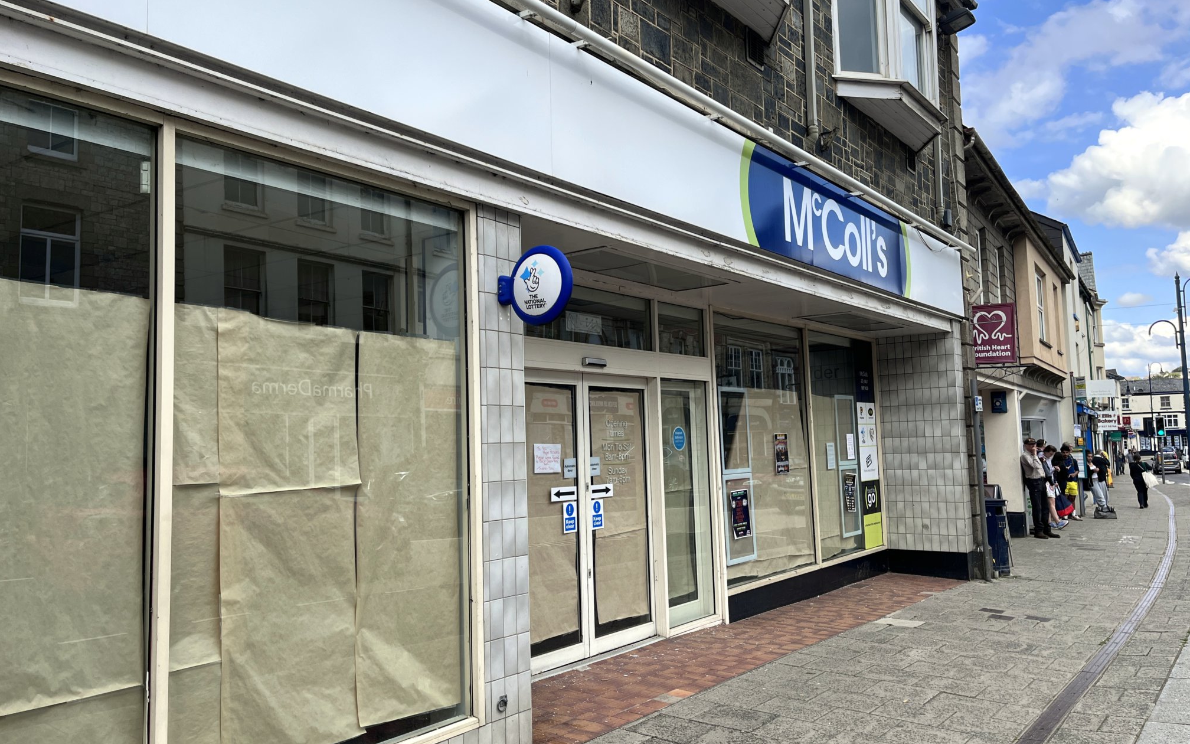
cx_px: 593
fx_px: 908
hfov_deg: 66.5
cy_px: 367
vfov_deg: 44.5
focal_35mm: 28
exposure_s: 1/1225
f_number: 1.6
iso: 50
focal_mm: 5.1
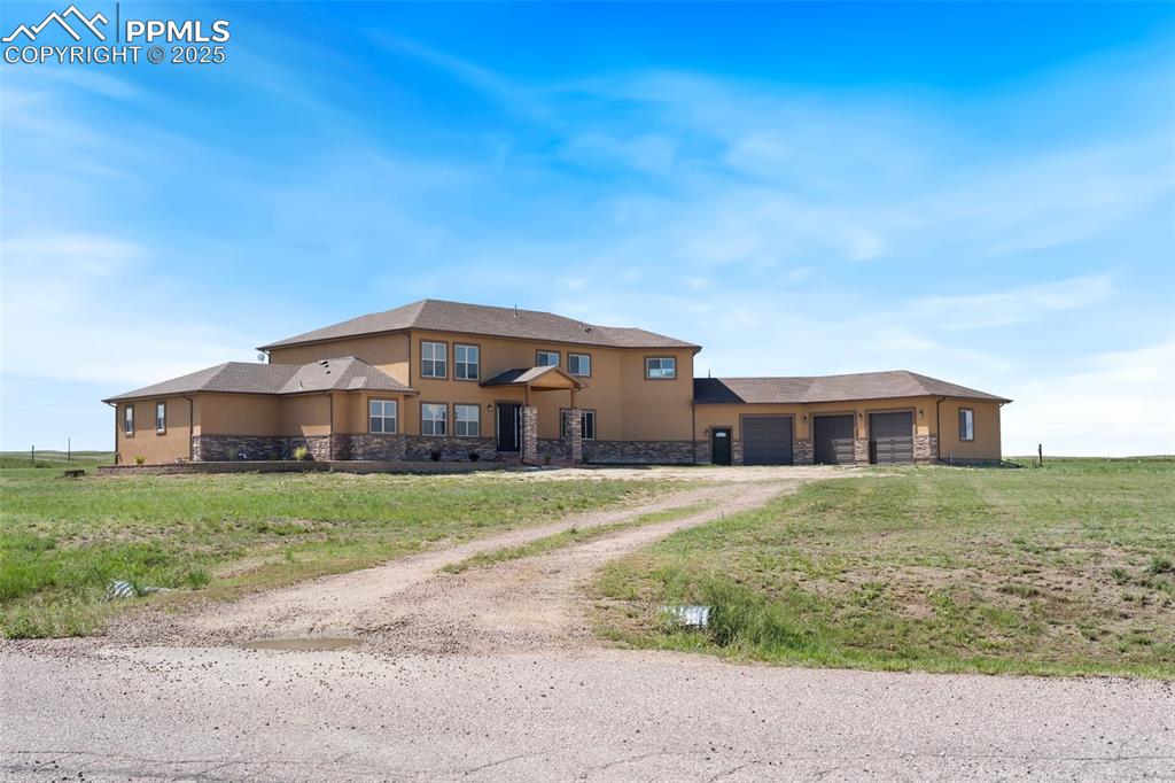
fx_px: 1403
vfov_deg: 31.2
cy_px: 392
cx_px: 588
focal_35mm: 43
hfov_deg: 45.4
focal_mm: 43
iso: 800
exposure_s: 1/1250
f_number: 7.1
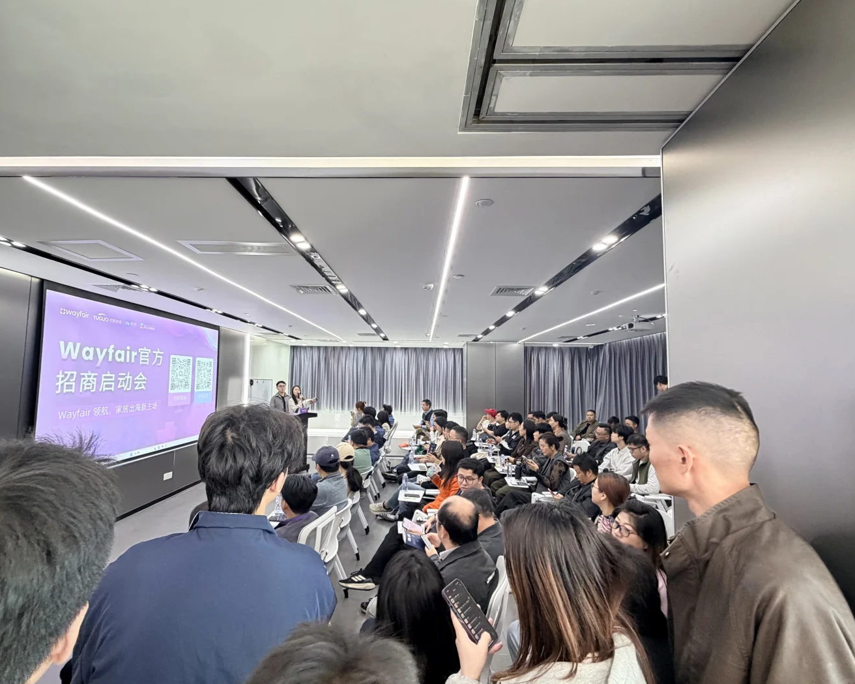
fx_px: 379
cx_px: 411
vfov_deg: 84.0
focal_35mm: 15
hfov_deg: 96.8
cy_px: 349
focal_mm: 2.22
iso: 200
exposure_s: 1/50
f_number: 2.2
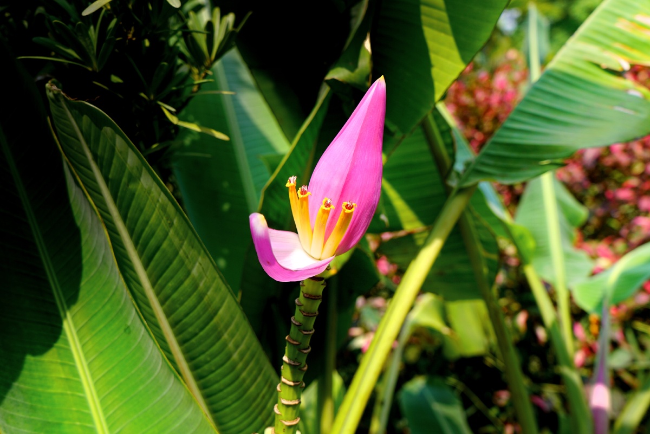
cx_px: 325
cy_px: 217
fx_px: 777
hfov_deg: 45.4
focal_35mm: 43
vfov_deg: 31.2
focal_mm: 29
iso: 100
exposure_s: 1/400
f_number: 5.6
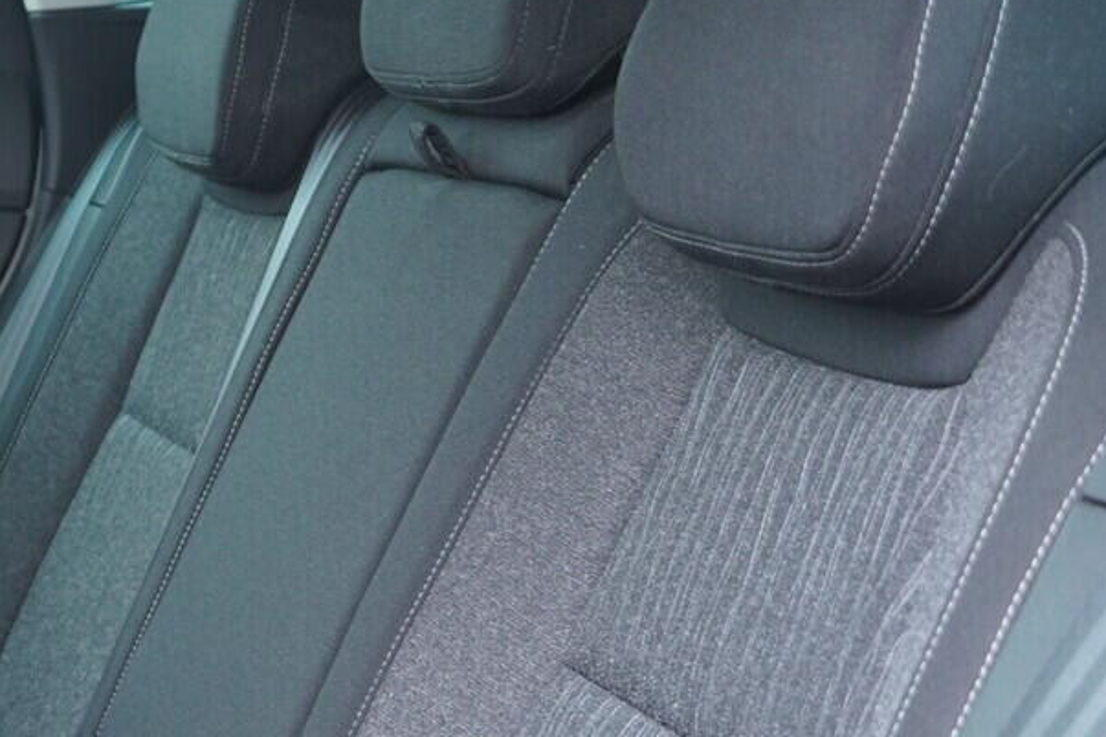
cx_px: -61
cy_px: 737
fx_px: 2642
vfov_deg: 15.6
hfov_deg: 22.5
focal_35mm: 86
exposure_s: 1/40
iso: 800
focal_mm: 24
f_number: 2.8
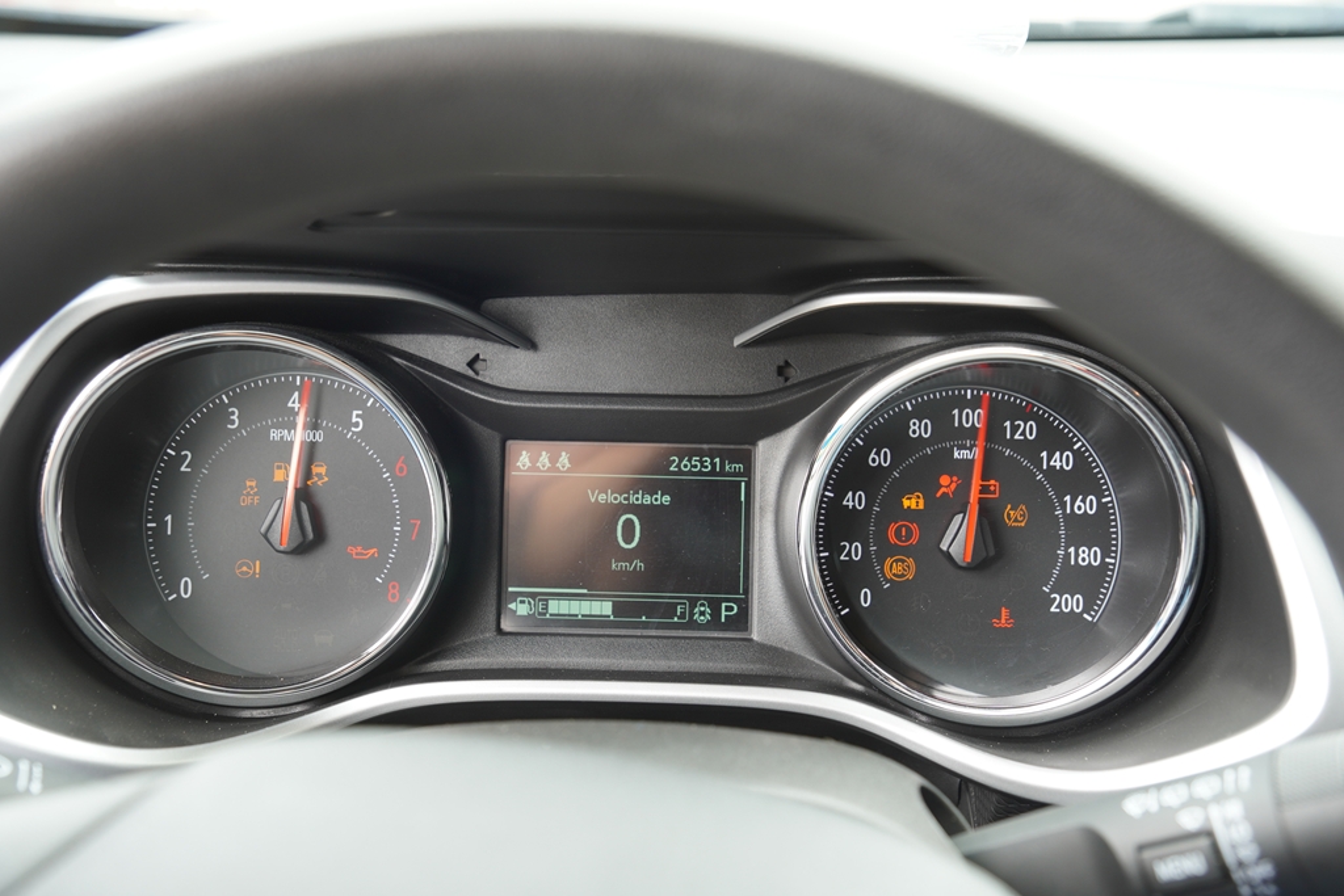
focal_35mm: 52
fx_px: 1960
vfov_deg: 25.8
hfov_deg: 37.8
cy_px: 448
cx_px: 672
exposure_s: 1/60
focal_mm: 35
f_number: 4
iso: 125
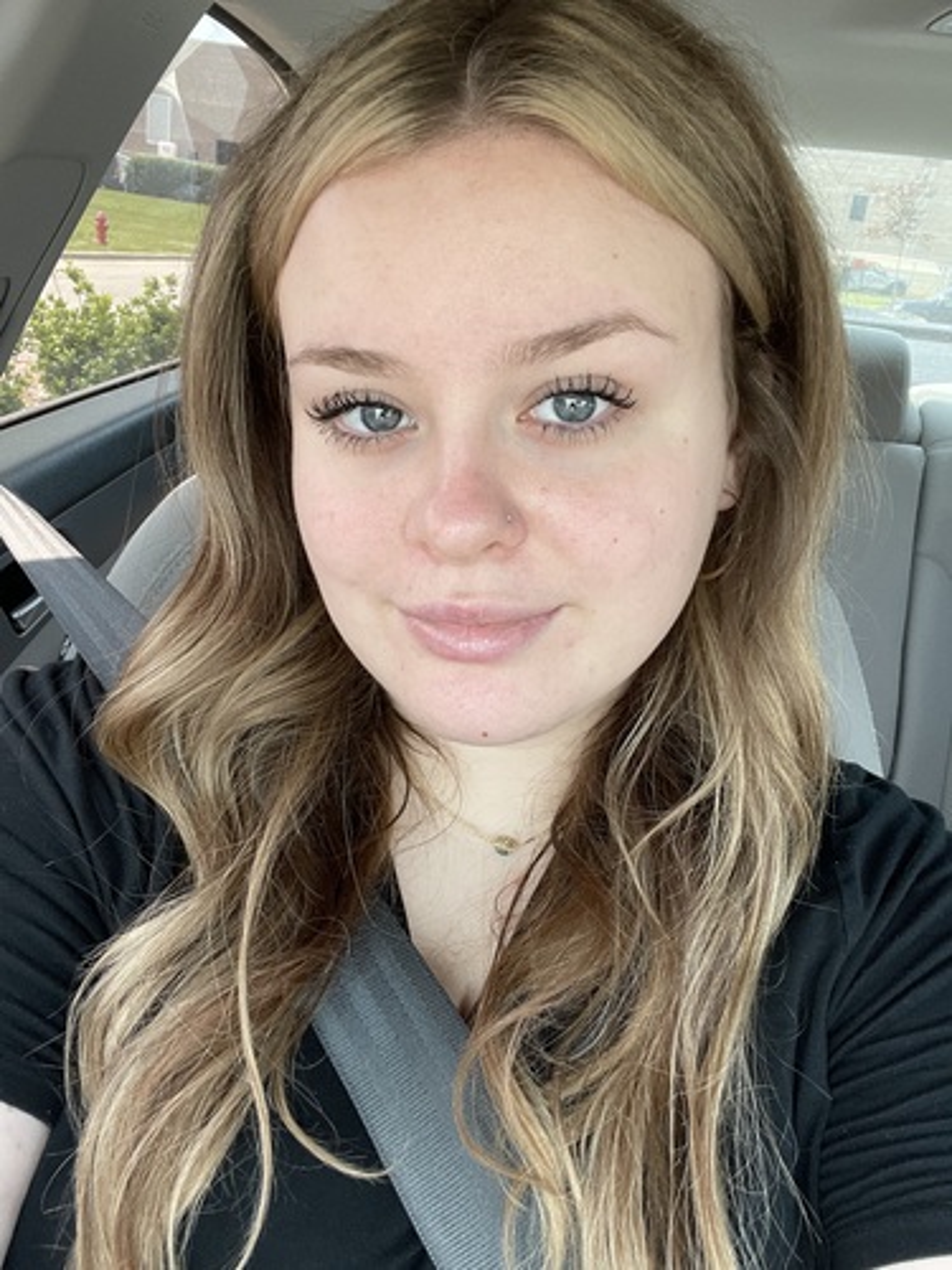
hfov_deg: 46.8
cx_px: 476
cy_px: 635
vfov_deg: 60.0
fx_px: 1100
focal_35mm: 30
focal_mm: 2.71
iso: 64
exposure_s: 1/121
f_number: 2.2
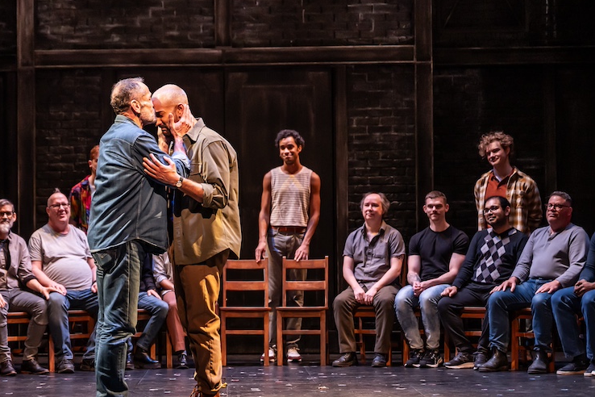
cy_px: 151
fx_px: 1818
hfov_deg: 18.5
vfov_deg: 12.4
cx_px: 169
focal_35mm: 110
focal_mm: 70
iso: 1400
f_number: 2.8
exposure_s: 1/125
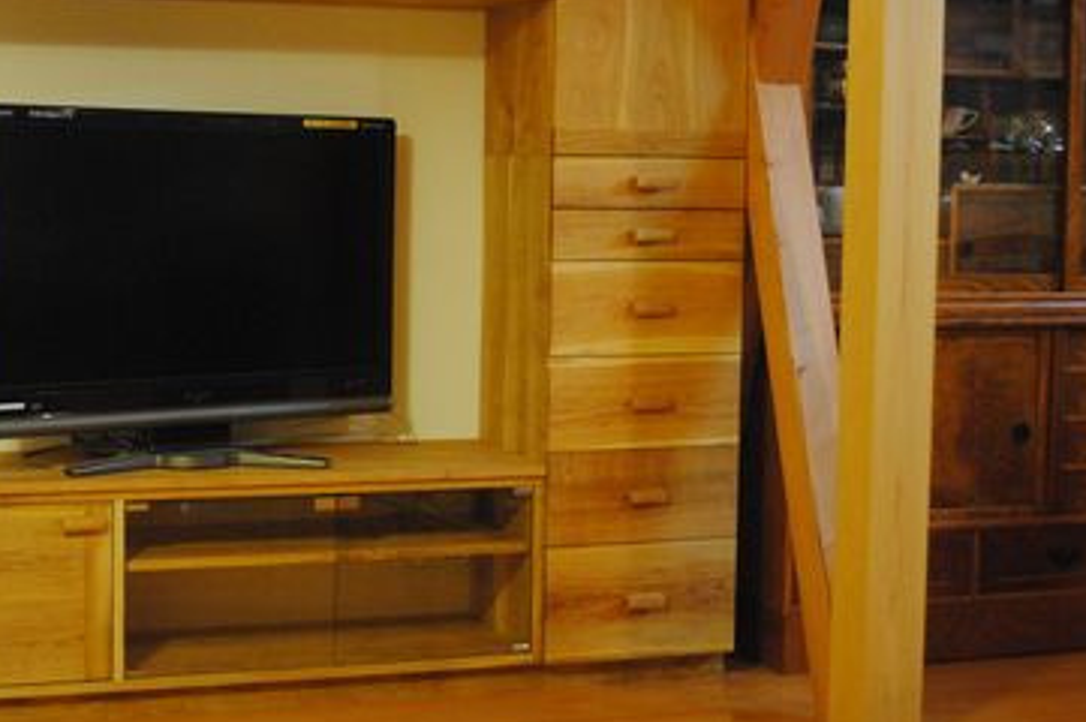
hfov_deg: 30.9
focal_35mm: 65
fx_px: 1959
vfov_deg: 20.8
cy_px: 262
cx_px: 433
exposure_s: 1/30
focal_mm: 26
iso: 1250
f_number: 4.2
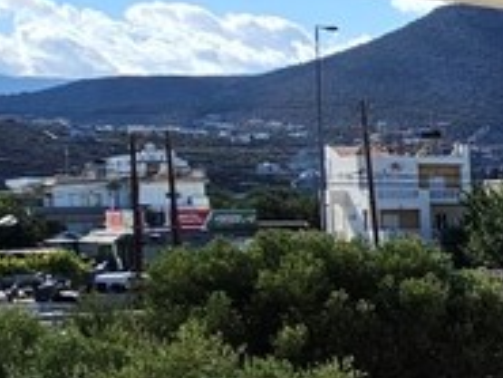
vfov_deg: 20.3
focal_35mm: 72
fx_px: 1047
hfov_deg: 16.5
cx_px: 1112
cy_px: 294
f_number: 2.2
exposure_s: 1/3100
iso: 50
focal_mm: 2.2
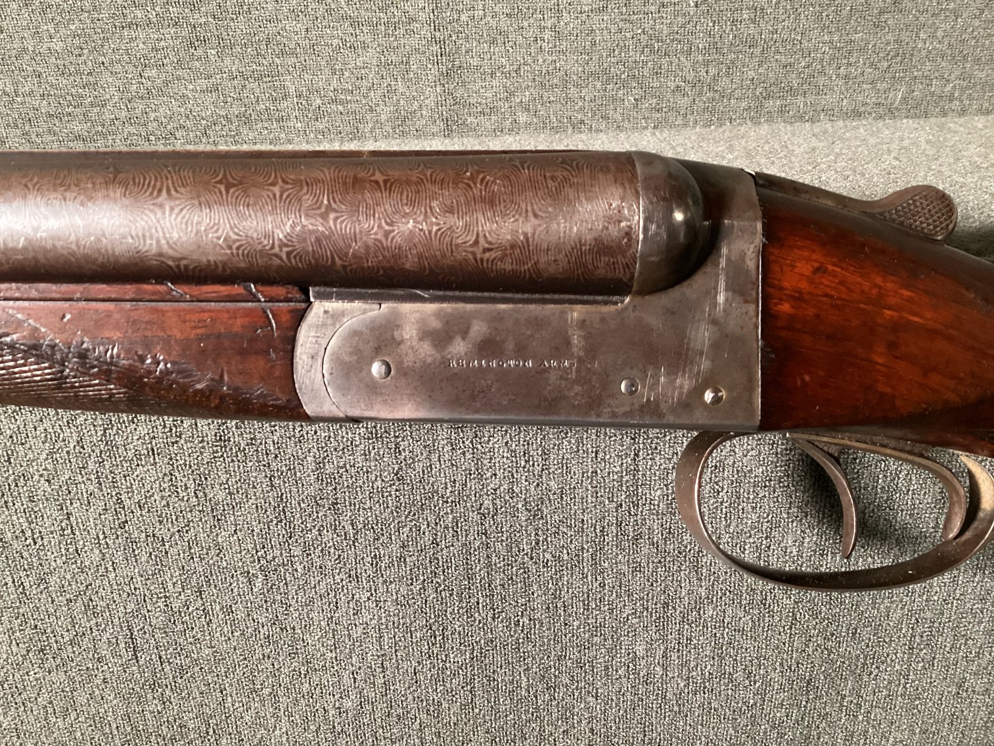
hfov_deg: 58.3
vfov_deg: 45.4
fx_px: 890
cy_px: 373
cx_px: 497
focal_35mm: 31
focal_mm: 3.3
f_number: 2.4
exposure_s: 1/30
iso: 400
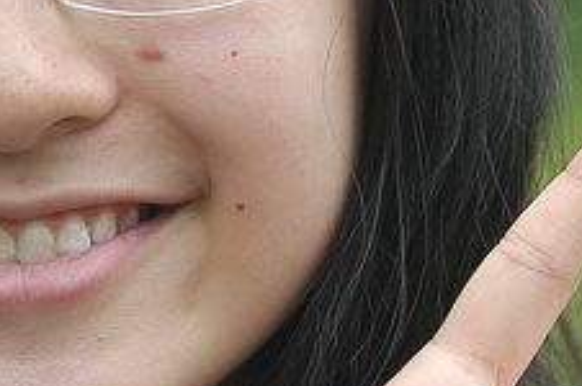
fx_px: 8637
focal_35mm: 535
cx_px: 57
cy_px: 134
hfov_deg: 3.9
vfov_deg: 2.6
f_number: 4.5
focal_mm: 80
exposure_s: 1/320
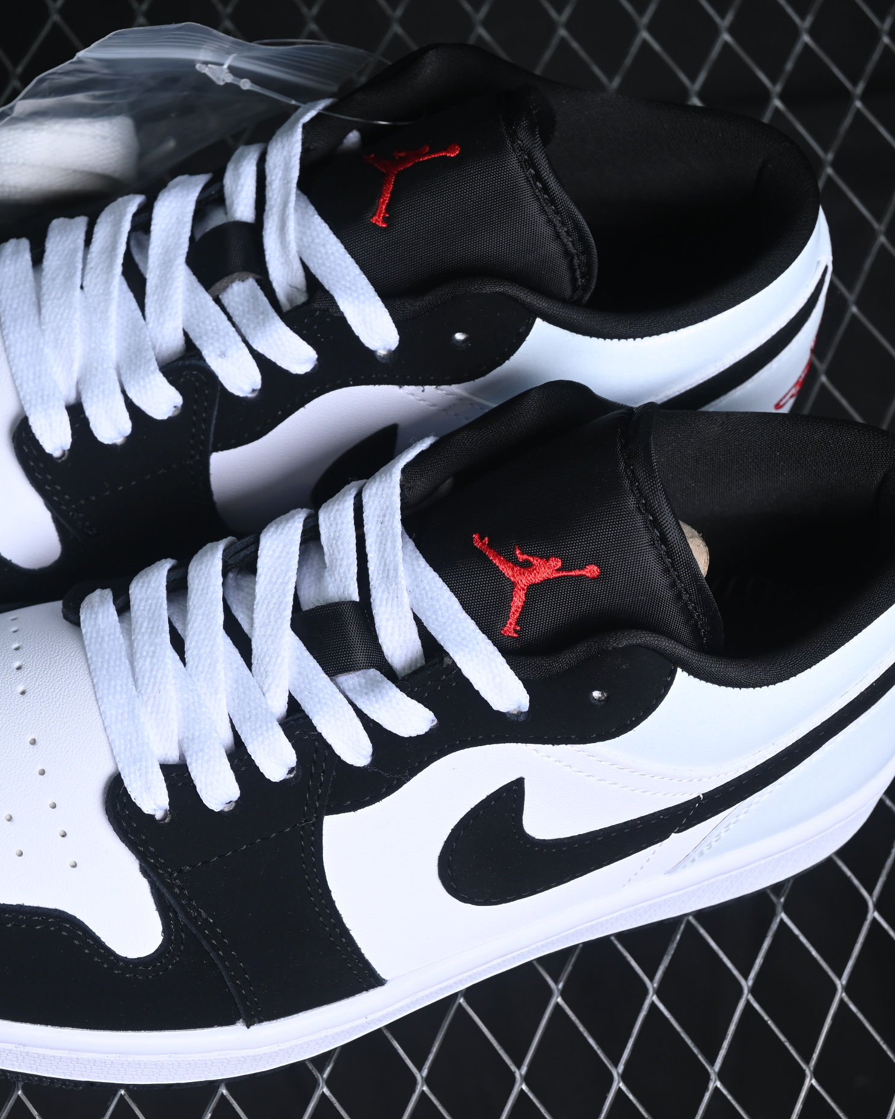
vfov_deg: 18.1
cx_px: 294
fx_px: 3510
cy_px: 558
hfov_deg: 14.5
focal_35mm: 106
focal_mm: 50
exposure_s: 1/60
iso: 160
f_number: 6.3
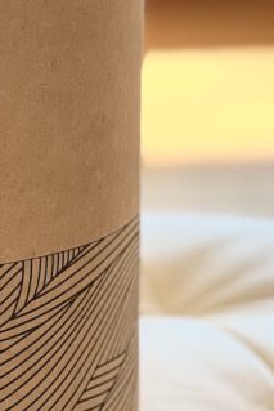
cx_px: -77
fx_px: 2805
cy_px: -31
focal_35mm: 246
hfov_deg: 5.6
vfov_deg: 8.3
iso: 125
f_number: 2.8
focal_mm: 9
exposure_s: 1/121
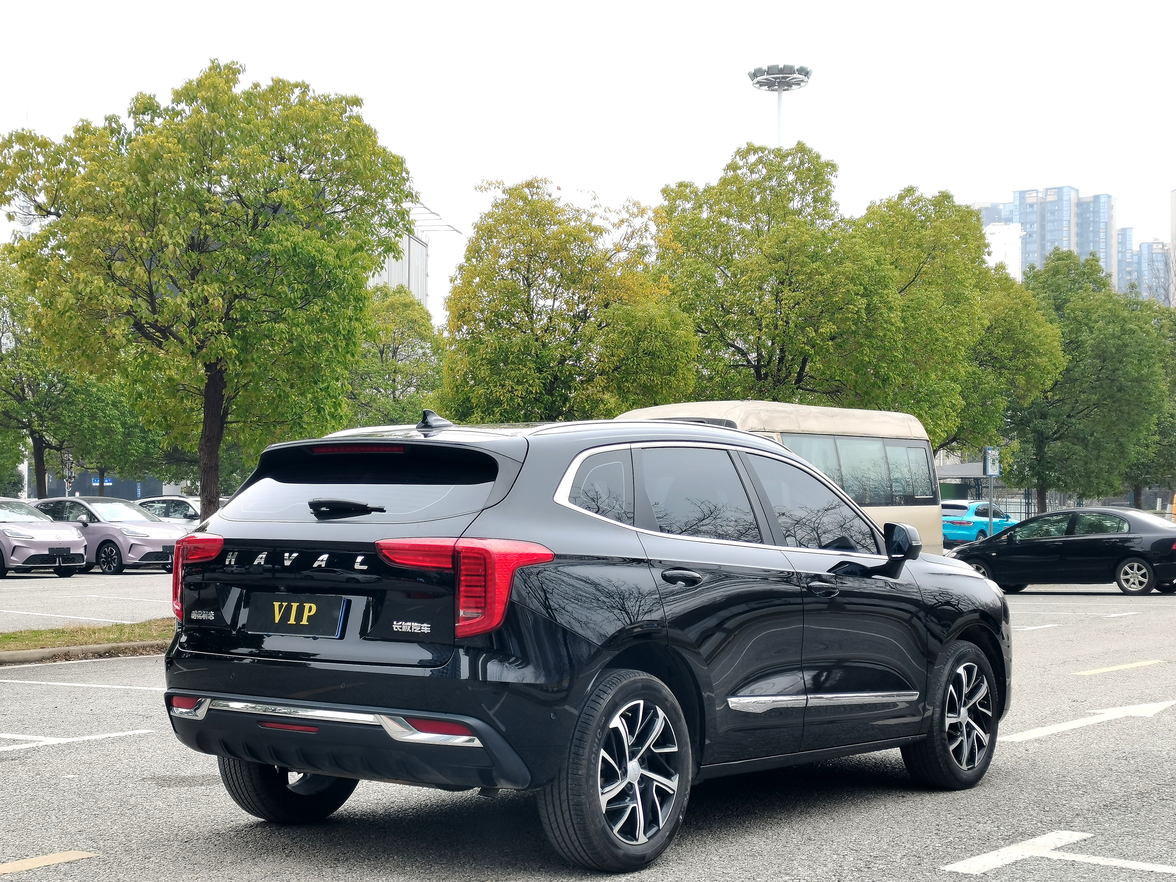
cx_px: 588
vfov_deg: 27.0
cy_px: 441
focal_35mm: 54
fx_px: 1835
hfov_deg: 35.5
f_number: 1.8
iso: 50
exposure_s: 1/155
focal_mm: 5.58
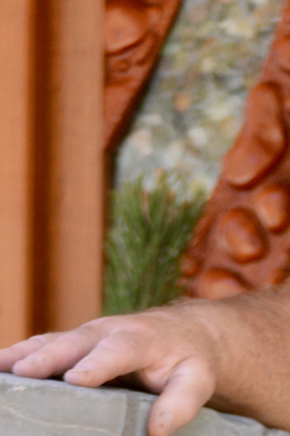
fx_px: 5298
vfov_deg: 4.6
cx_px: 733
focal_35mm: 438
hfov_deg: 3.1
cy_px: 1087
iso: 400
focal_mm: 55
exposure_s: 1/125
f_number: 5.6
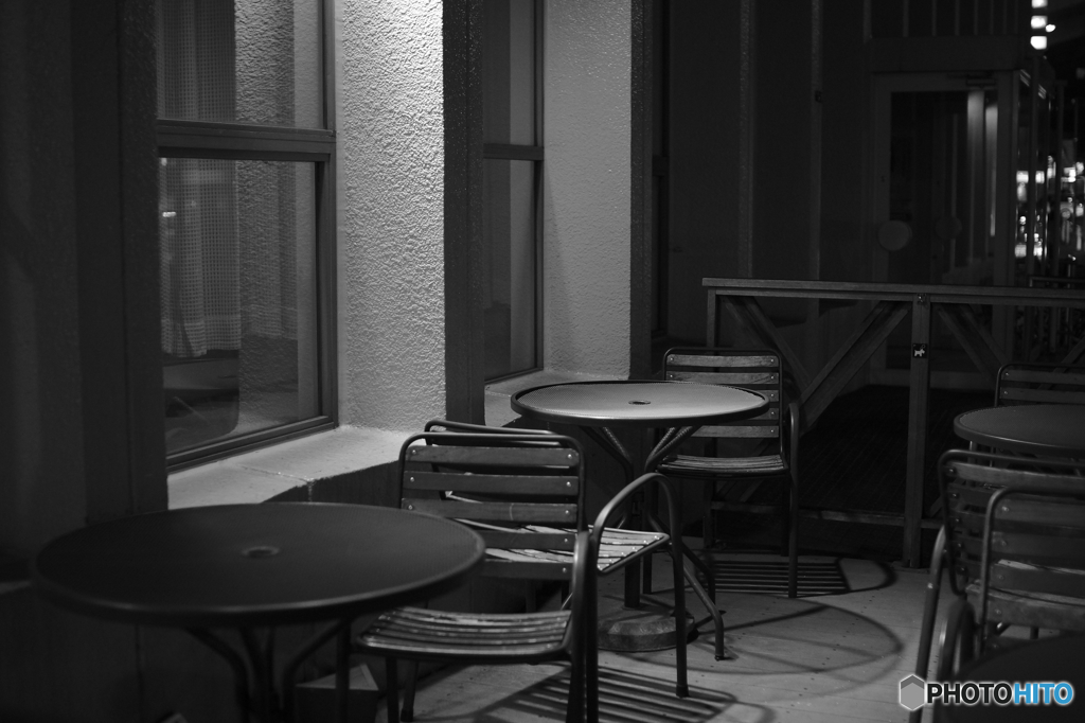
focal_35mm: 45
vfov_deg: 29.8
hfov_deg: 43.6
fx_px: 1356
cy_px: 362
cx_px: 542
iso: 640
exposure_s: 1/250
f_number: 1.4
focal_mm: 30
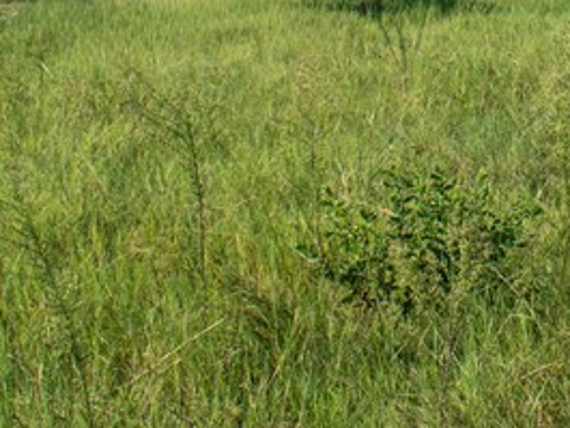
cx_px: 617
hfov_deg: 13.6
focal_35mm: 142
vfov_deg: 10.1
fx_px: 2339
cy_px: -256
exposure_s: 1/320
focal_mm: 24
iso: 100
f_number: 9
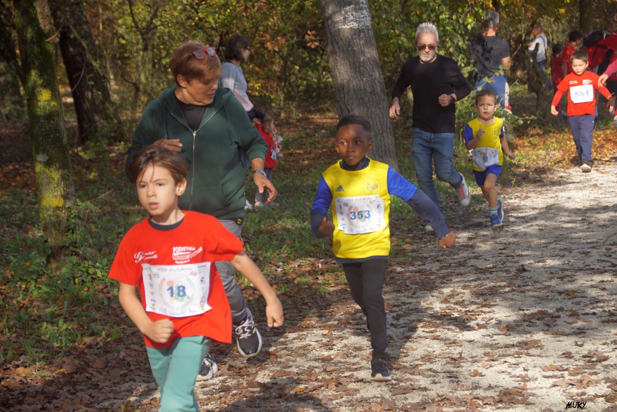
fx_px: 1929
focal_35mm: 112
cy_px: 206
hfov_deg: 18.2
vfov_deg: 12.2
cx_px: 308
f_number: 5.6
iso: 125
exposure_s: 1/320
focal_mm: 75
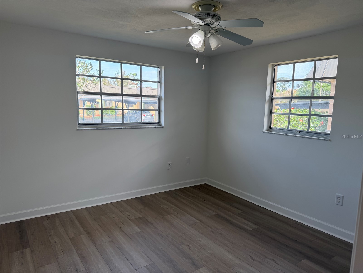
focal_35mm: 24
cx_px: 182
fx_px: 252
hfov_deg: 71.6
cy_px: 136
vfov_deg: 56.8
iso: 80
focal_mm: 6.76
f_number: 1.78
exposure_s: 1/258
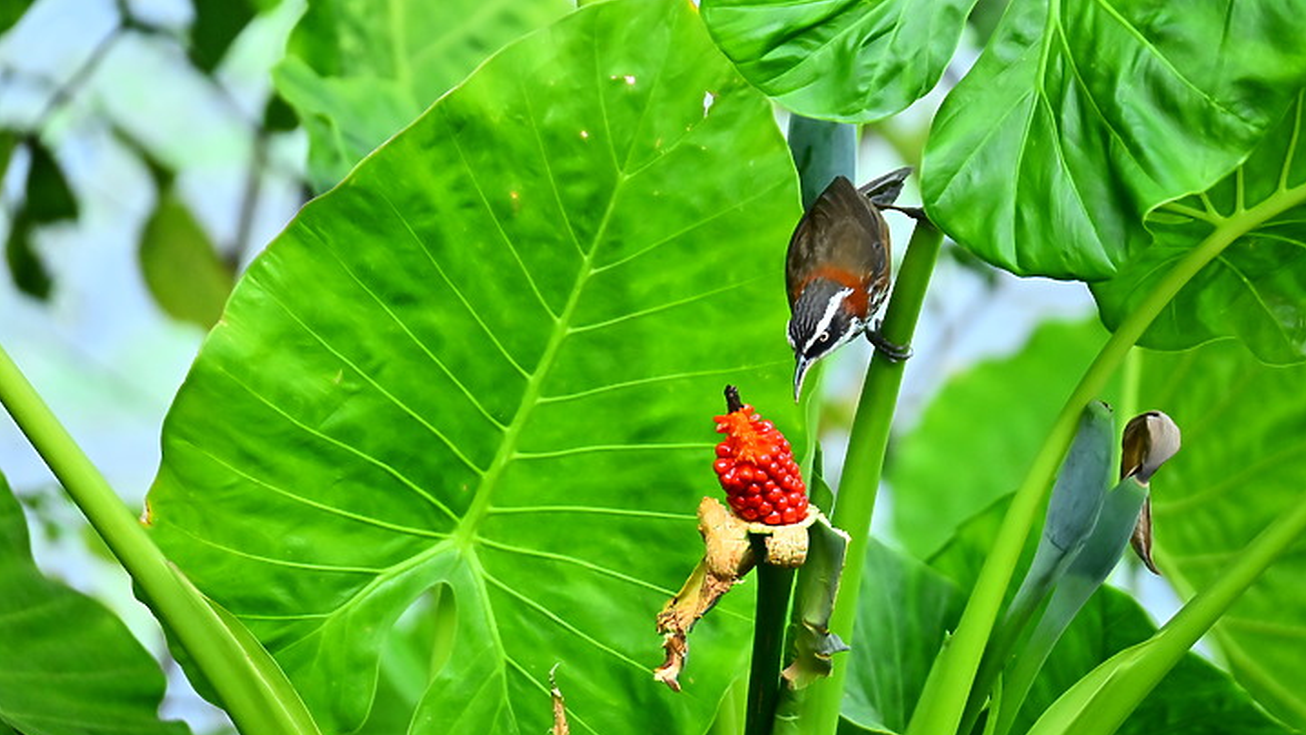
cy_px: 378
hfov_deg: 8.0
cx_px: 653
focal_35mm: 268
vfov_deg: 4.5
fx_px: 9282
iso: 1800
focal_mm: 170
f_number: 5.6
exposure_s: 1/2500
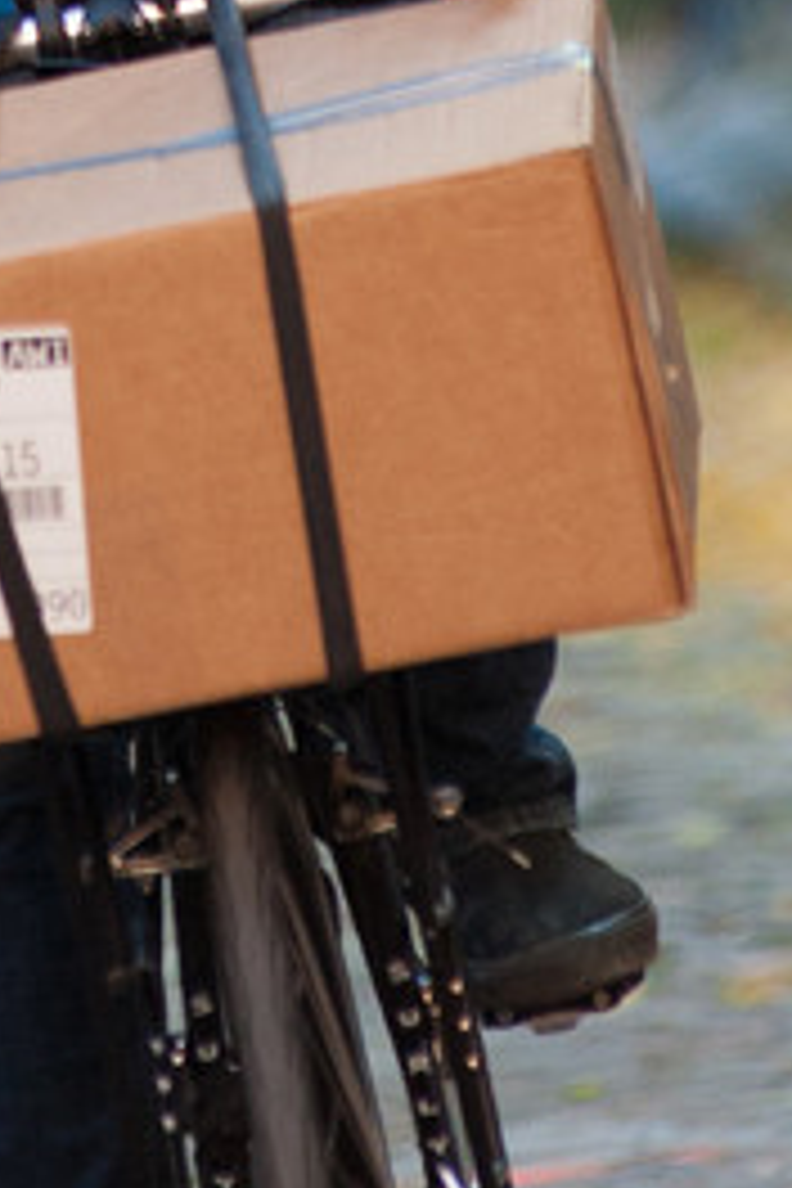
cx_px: 117
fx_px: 19963
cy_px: 256
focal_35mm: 605
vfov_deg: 3.4
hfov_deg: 2.3
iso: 1250
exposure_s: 1/200
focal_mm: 200
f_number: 4
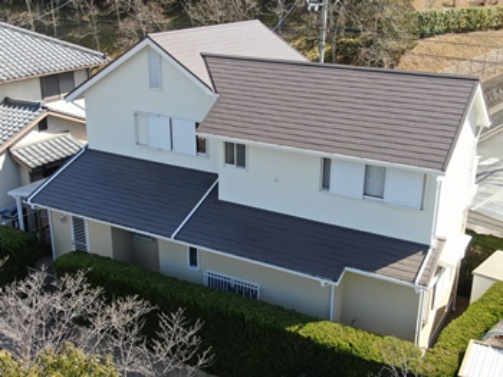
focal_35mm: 43
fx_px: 624
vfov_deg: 33.6
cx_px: 252
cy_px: 188
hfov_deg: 43.9
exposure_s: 1/320
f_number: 3.6
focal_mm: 7.39
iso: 100
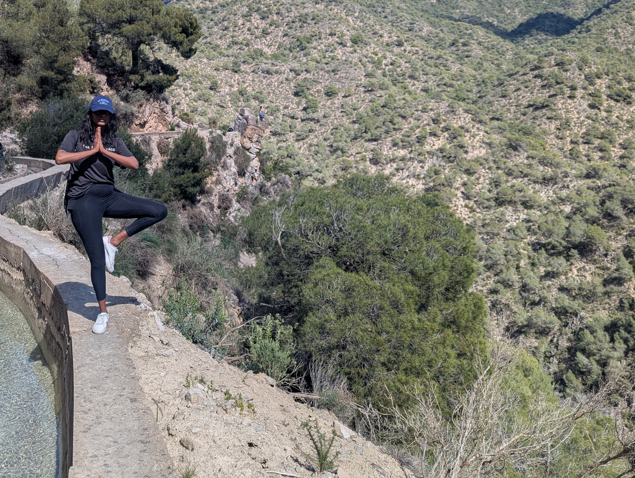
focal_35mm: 36
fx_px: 661
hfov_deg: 50.8
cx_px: 237
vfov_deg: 38.9
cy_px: 134
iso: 43
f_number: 1.85
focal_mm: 6.81
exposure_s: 1/1618
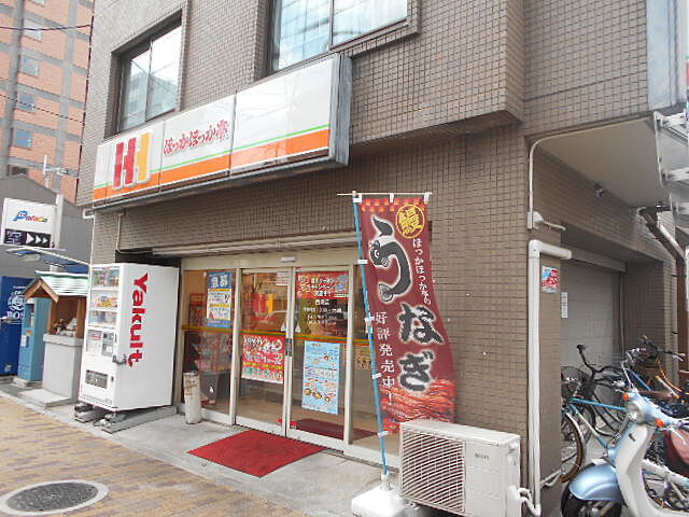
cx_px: 344
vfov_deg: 53.1
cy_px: 258
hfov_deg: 67.3
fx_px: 518
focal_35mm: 26
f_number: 3.2
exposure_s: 1/160
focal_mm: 4.6
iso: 80
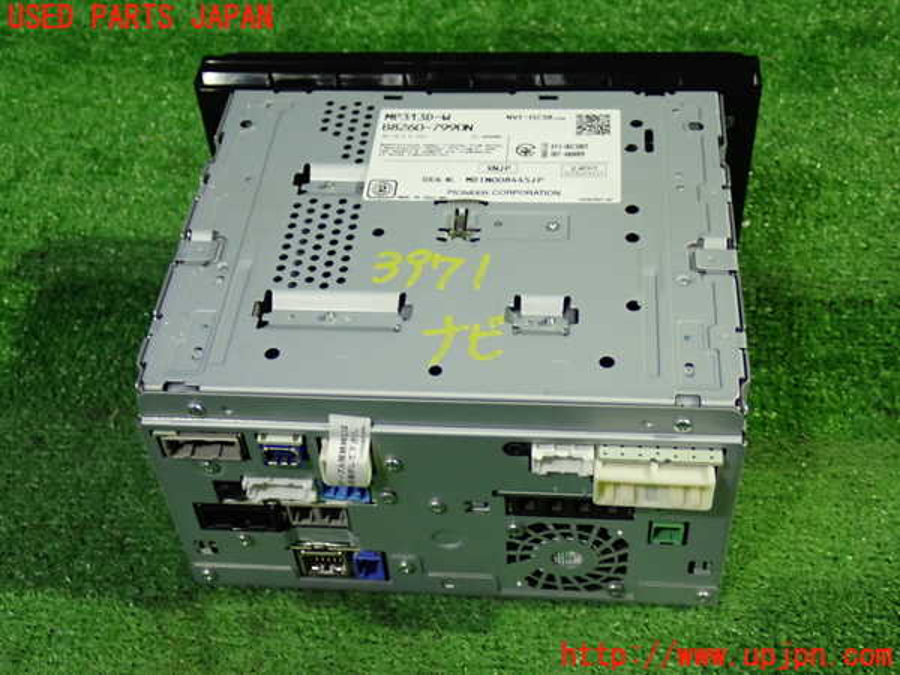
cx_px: 450
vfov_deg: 30.9
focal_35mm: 47
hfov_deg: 40.4
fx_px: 1222
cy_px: 338
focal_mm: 8.4
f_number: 3.1
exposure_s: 1/50
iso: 800
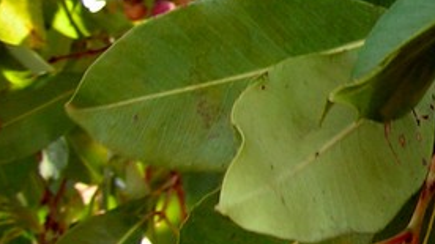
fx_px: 1730
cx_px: 769
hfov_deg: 13.0
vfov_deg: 8.1
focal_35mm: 150
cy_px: 25
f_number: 4
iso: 50
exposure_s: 1/80
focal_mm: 6.3
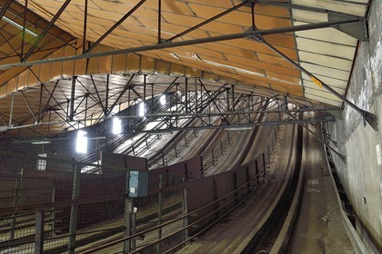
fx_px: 329
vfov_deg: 42.3
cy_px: 127
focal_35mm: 31
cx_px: 191
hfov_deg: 60.3
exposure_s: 1/4
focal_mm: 31
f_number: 6.3
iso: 1600
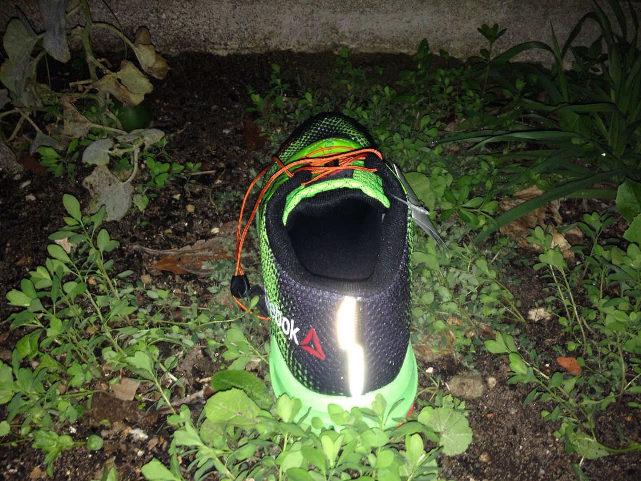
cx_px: 320
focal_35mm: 35
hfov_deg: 52.6
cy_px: 240
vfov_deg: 40.7
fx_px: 648
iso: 80
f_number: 2.4
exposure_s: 1/16
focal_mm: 4.28
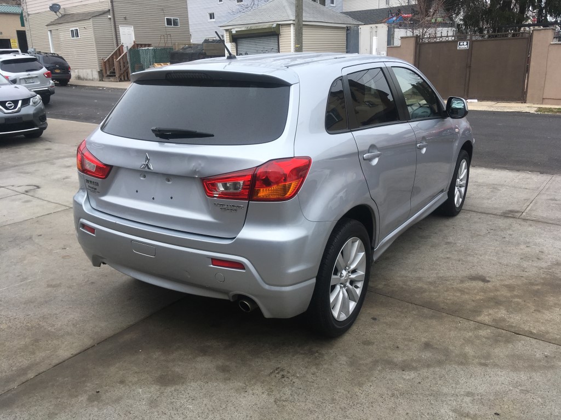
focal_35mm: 29
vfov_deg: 48.2
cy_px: 210
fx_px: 470
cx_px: 280
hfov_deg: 61.7
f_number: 2.2
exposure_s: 1/754
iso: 25
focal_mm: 4.15
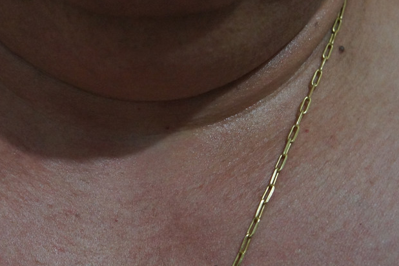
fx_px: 809
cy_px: 54
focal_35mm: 73
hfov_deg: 27.5
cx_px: 125
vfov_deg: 18.5
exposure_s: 1/60
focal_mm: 25
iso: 2500
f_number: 4
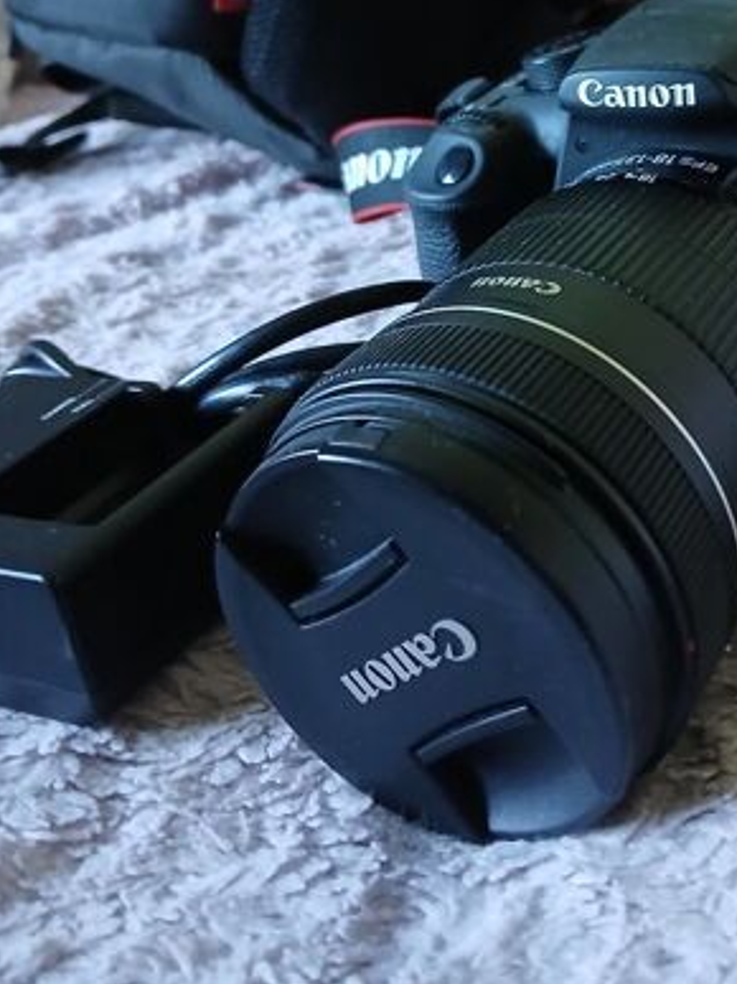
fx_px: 1221
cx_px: 585
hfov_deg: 32.7
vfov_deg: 41.8
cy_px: 183
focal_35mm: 43
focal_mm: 3.98
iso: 500
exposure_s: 1/20
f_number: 1.8
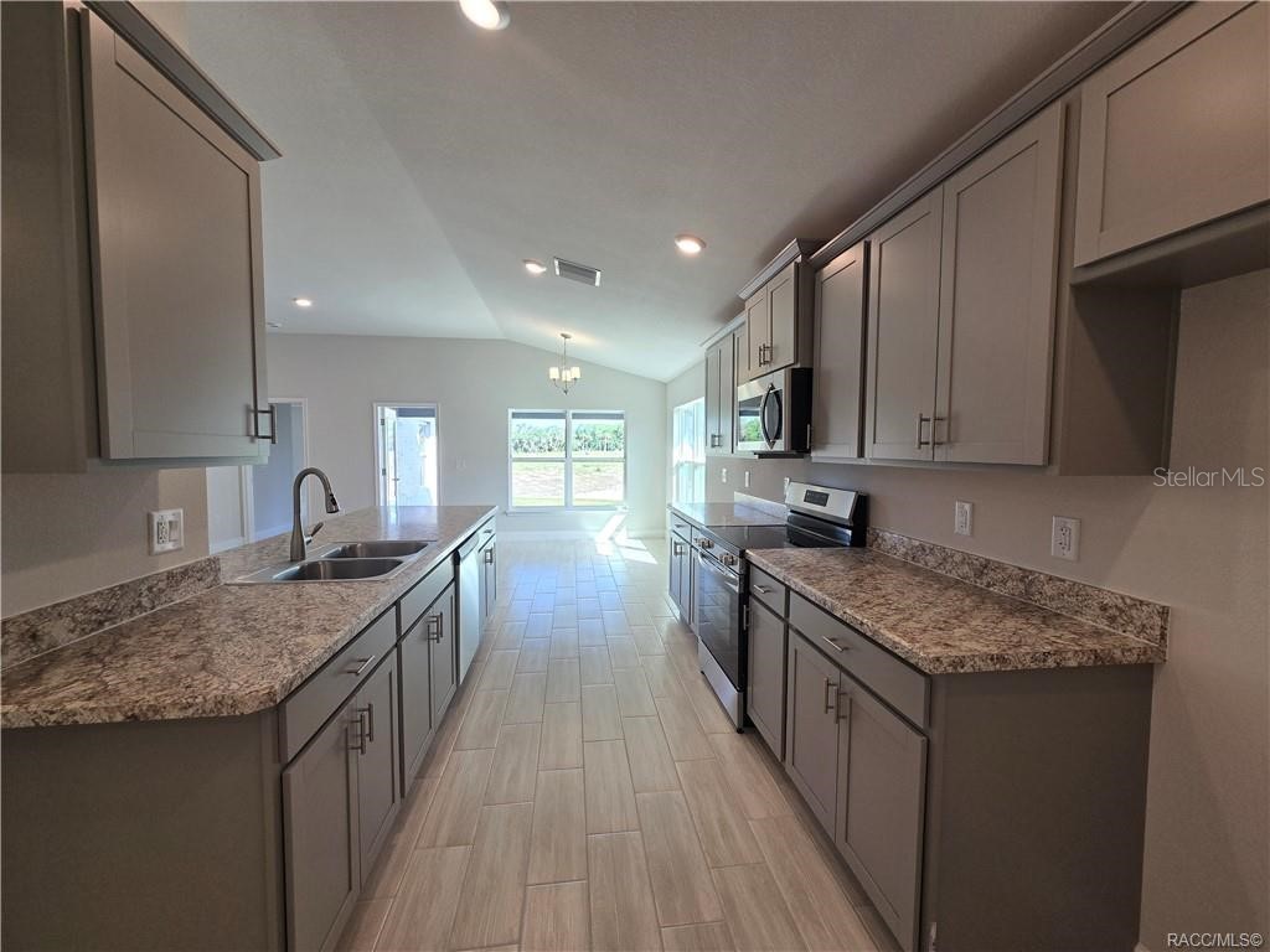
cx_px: 635
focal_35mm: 13
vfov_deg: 89.9
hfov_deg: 106.2
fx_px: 477
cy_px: 476
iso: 64
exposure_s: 1/120
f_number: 2.2
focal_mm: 2.2
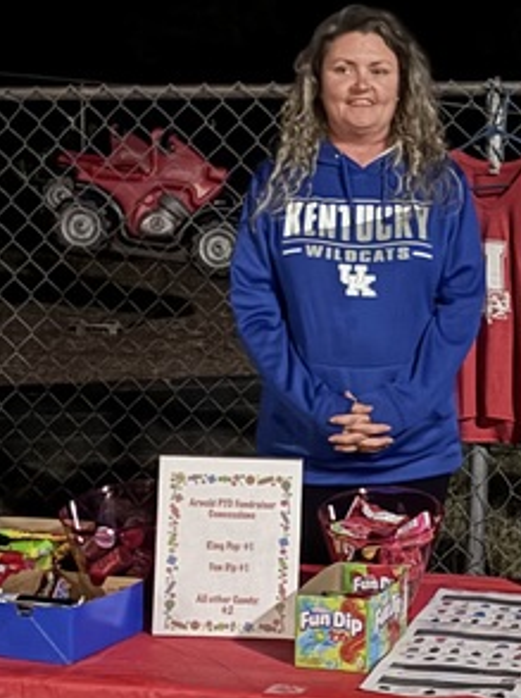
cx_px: 409
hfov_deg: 16.1
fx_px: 1830
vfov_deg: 21.5
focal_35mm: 91
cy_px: 450
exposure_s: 1/15
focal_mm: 5.96
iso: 1600
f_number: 1.6
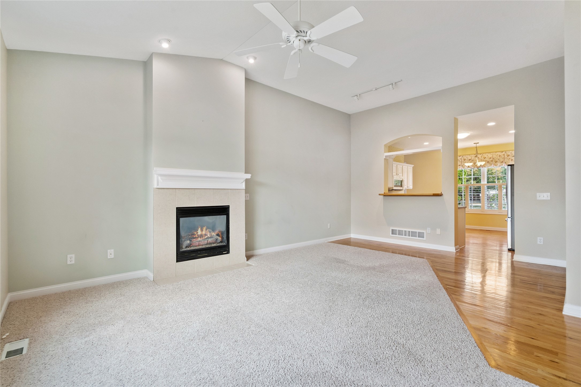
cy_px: 194
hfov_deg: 96.7
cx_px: 290
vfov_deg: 73.7
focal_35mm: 16
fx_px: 258
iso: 800
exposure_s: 1/30
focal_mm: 16
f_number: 9
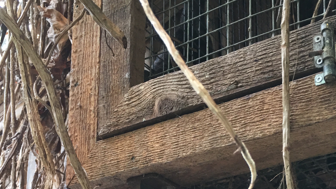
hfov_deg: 35.4
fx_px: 526
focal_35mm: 59
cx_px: 187
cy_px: 278
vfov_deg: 18.3
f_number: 2.2
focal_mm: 4.15
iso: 25
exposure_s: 1/33
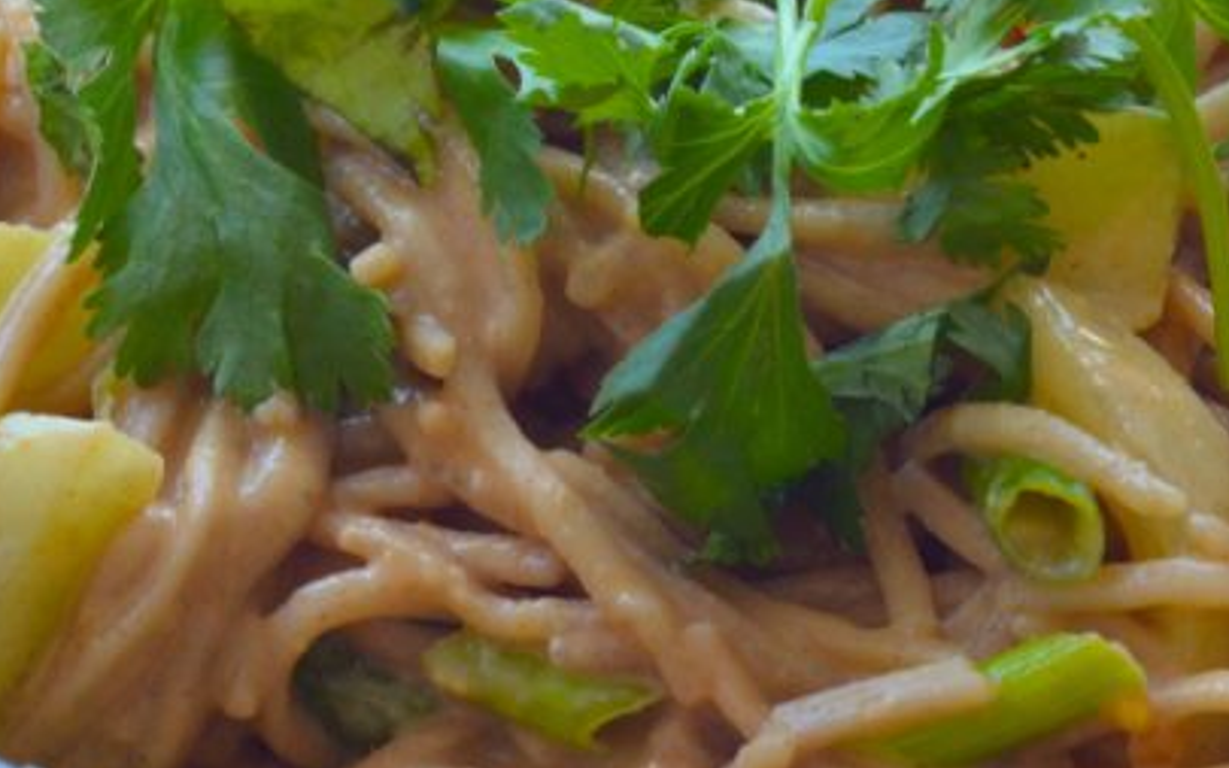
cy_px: 79
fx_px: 6463
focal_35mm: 193
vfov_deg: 6.8
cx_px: 710
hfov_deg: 10.9
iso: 800
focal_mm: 50
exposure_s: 1/125
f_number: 9
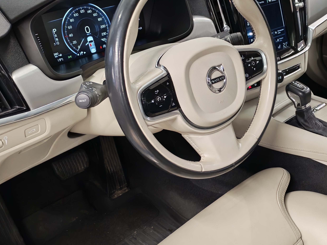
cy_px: 114
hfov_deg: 36.4
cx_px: 253
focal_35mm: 51
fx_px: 482
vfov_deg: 28.5
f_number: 1.9
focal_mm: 6.12
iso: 1072
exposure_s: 1/50
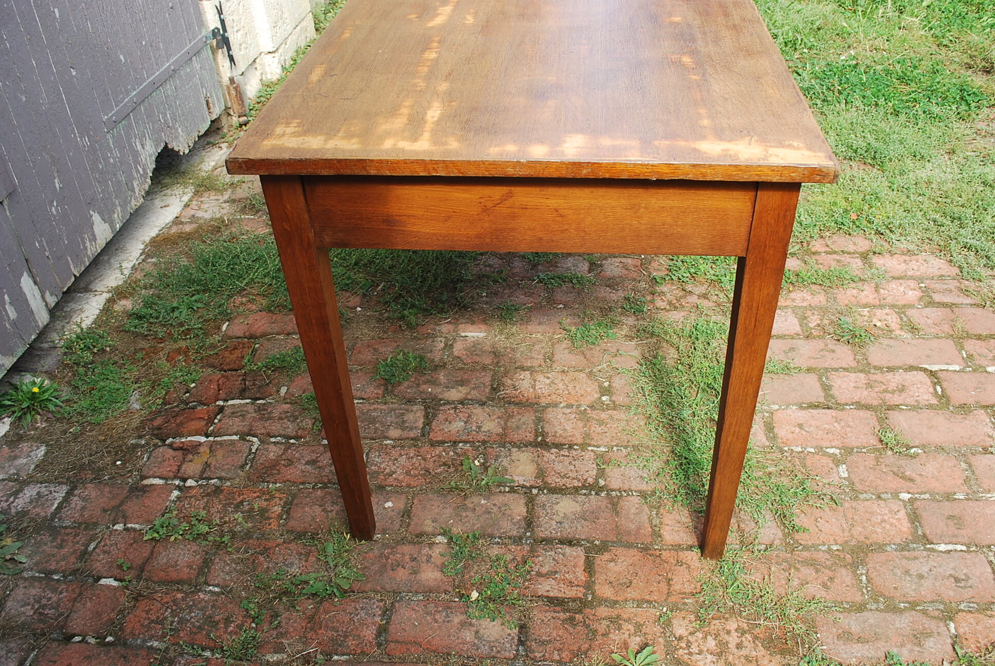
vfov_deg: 43.7
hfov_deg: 61.9
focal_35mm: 30
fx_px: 830
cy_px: 333
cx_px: 498
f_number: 5.6
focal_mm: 20
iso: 160
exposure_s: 1/125
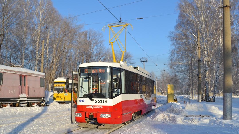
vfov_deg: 33.6
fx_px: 222
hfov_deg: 56.6
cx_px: 112
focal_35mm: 35
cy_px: 81
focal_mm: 20
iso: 100
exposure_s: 1/250
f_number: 8
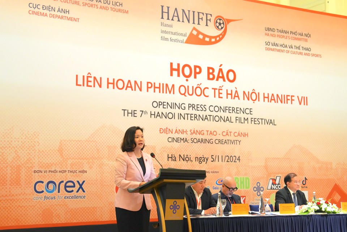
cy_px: 116
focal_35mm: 70
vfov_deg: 19.5
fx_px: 675
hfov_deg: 28.8
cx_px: 174
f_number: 4
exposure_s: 1/160
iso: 2500
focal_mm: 70
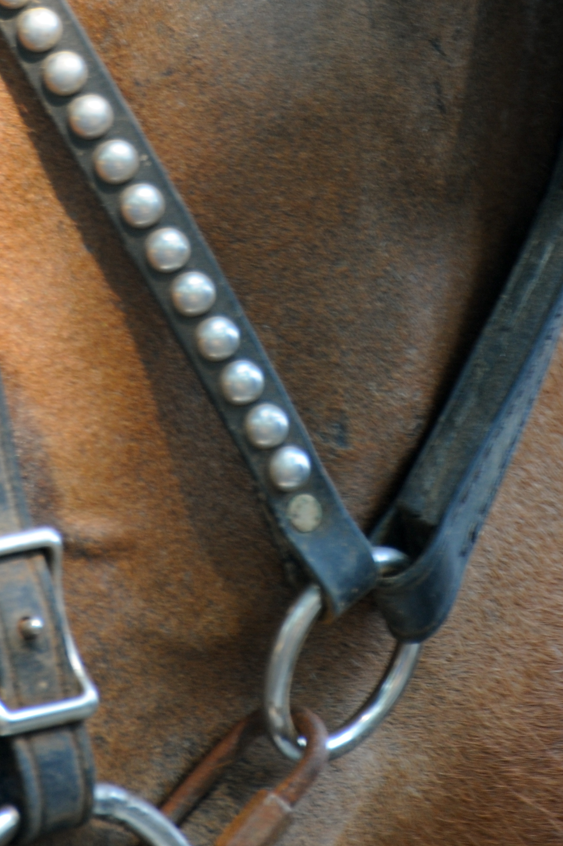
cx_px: 329
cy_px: -45
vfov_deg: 3.1
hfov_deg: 2.1
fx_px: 15454
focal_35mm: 658
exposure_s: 1/125
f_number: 5.6
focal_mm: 300
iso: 400
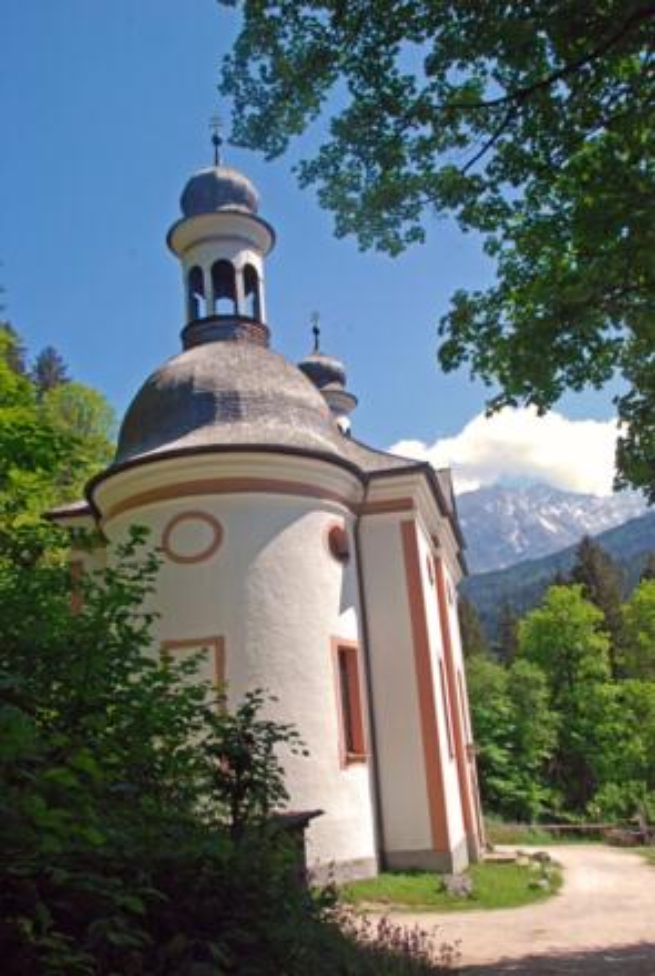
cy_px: 488
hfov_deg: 37.0
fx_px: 979
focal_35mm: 36
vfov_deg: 53.1
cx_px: 328
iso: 400
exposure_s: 1/125
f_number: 13
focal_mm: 24
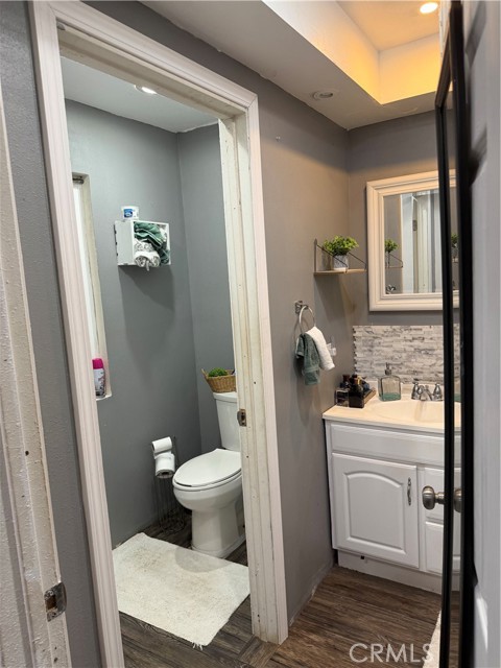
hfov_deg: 56.8
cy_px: 334
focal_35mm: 24
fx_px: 463
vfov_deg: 71.6
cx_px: 250
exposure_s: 1/60
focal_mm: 6.76
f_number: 1.78
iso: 200
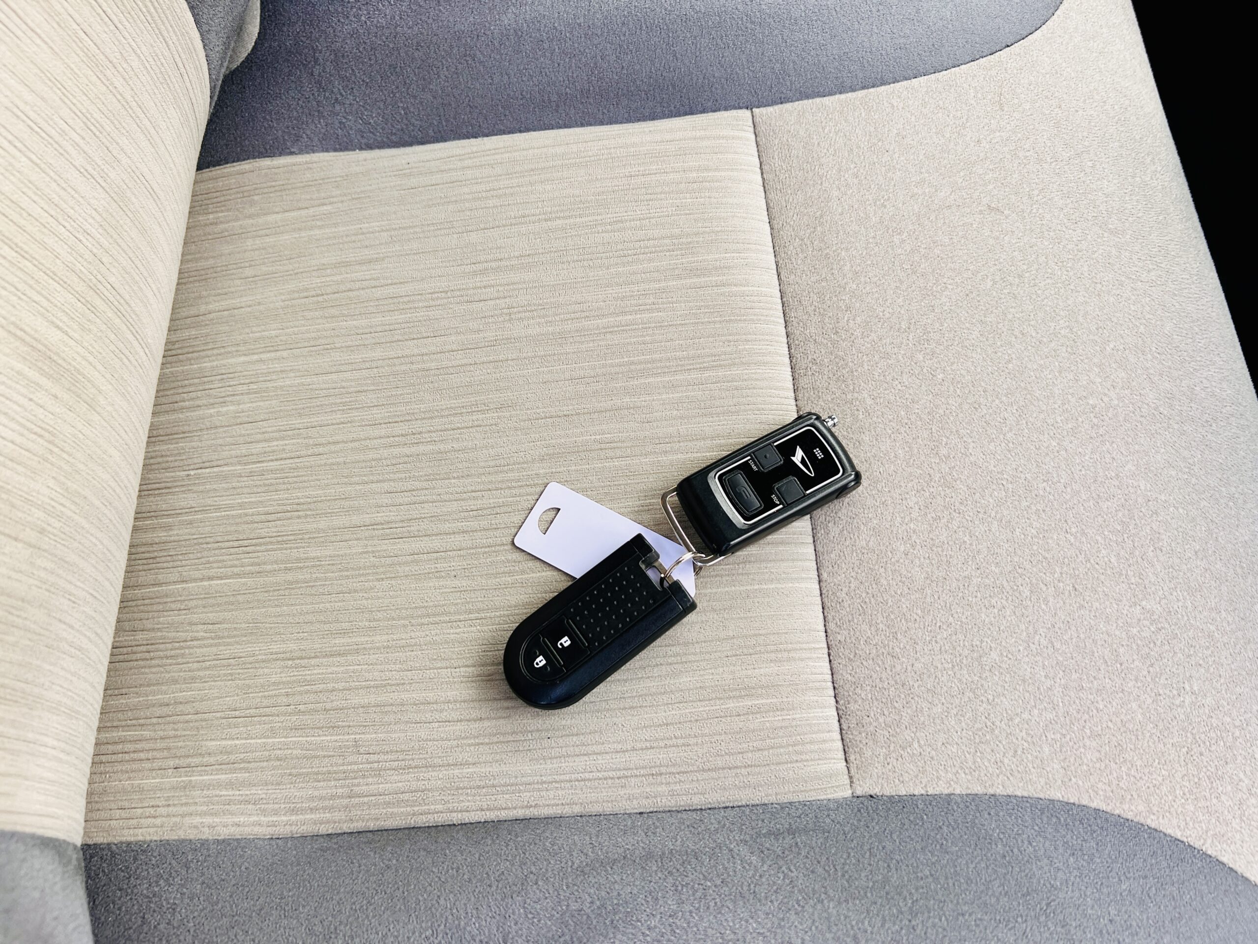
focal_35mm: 26
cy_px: 472
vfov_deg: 53.1
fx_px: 945
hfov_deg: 67.3
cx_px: 629
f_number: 1.5
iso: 50
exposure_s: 1/312
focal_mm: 5.7
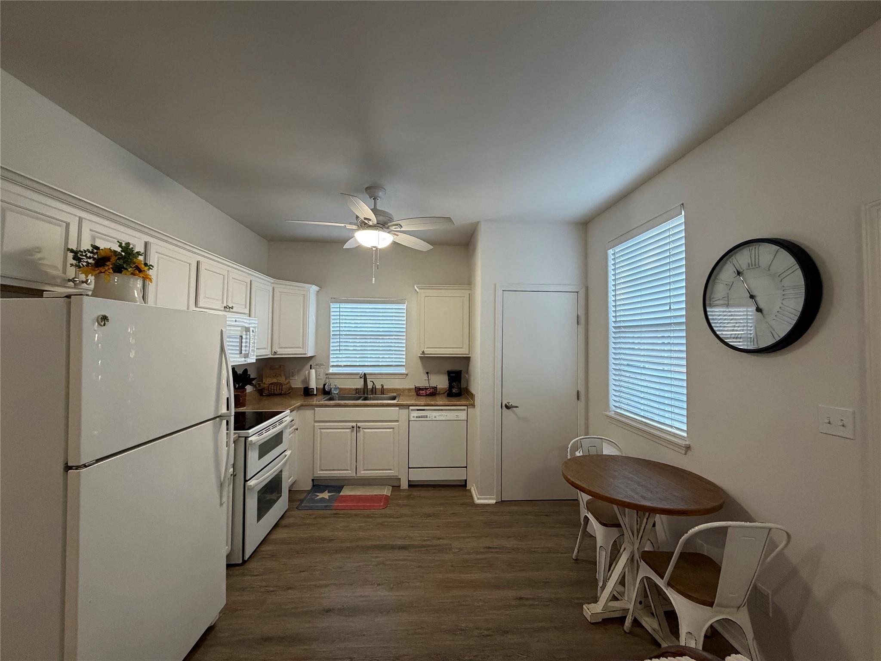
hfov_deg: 102.1
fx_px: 356
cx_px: 440
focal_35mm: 14
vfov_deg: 85.7
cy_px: 330
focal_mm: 2.22
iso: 400
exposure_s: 1/60
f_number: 2.2
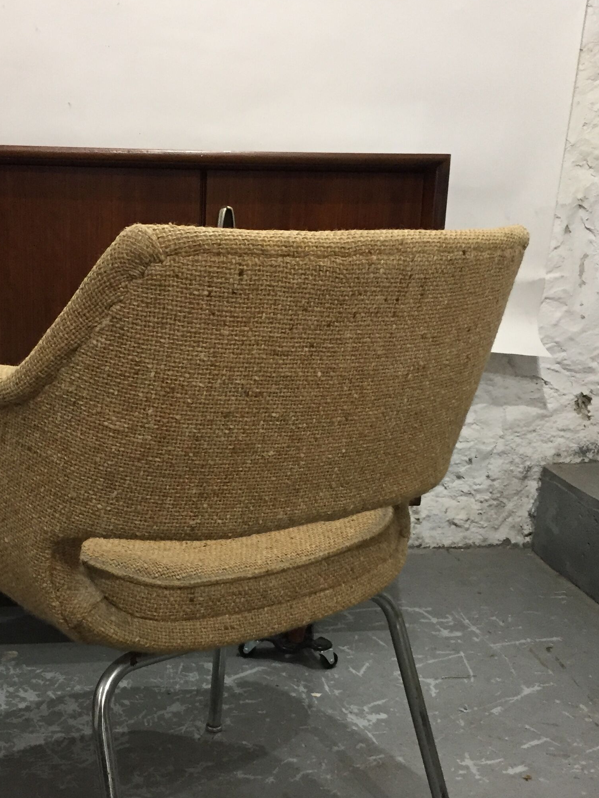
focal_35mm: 47
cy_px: 508
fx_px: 1085
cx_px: 178
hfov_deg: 30.5
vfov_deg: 40.1
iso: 200
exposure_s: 1/33
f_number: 2.2
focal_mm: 4.15
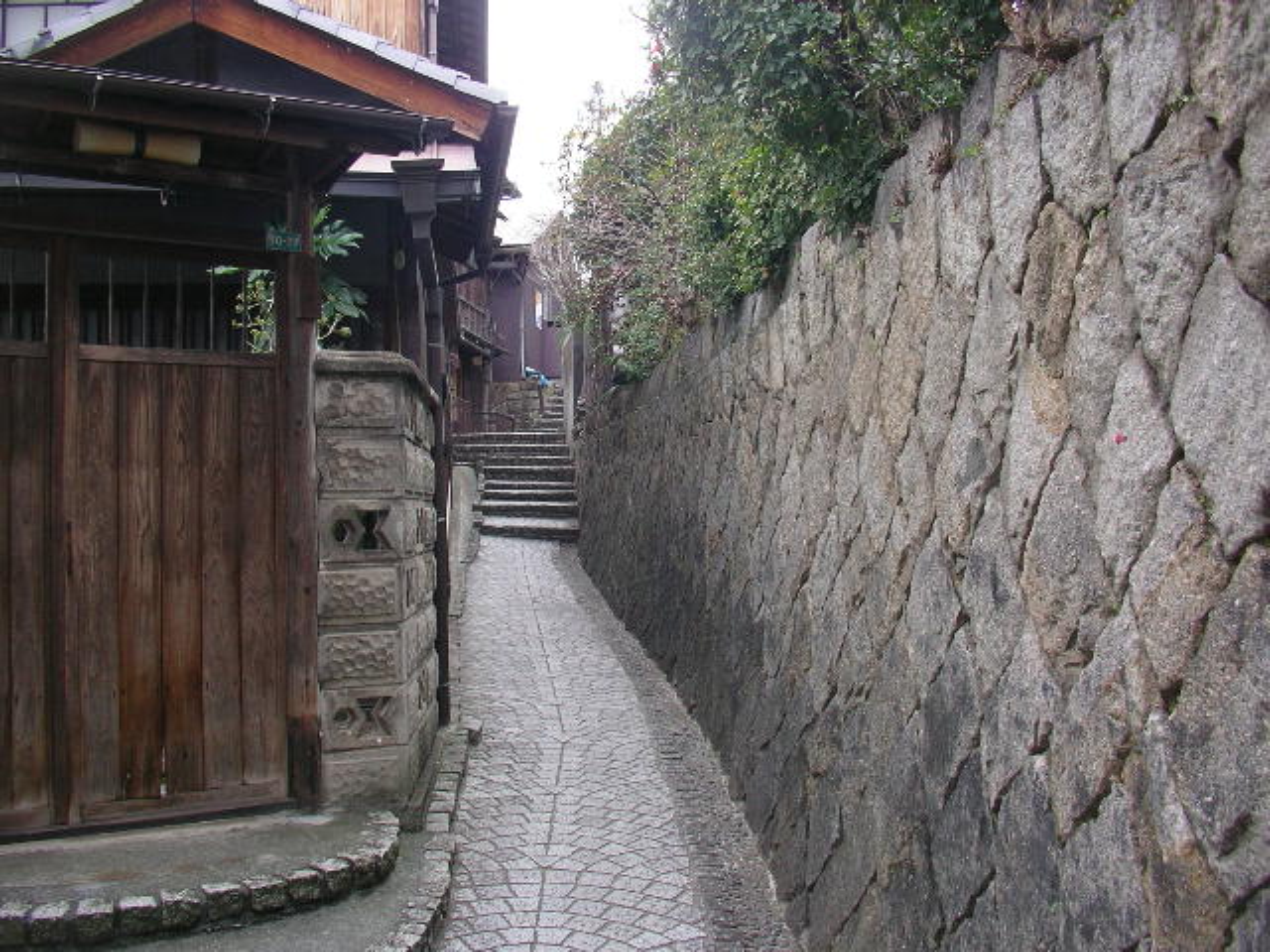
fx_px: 1357
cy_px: 476
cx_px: 635
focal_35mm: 37
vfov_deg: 38.7
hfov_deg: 50.1
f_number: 2.8
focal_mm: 5.7
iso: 64
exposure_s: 1/100
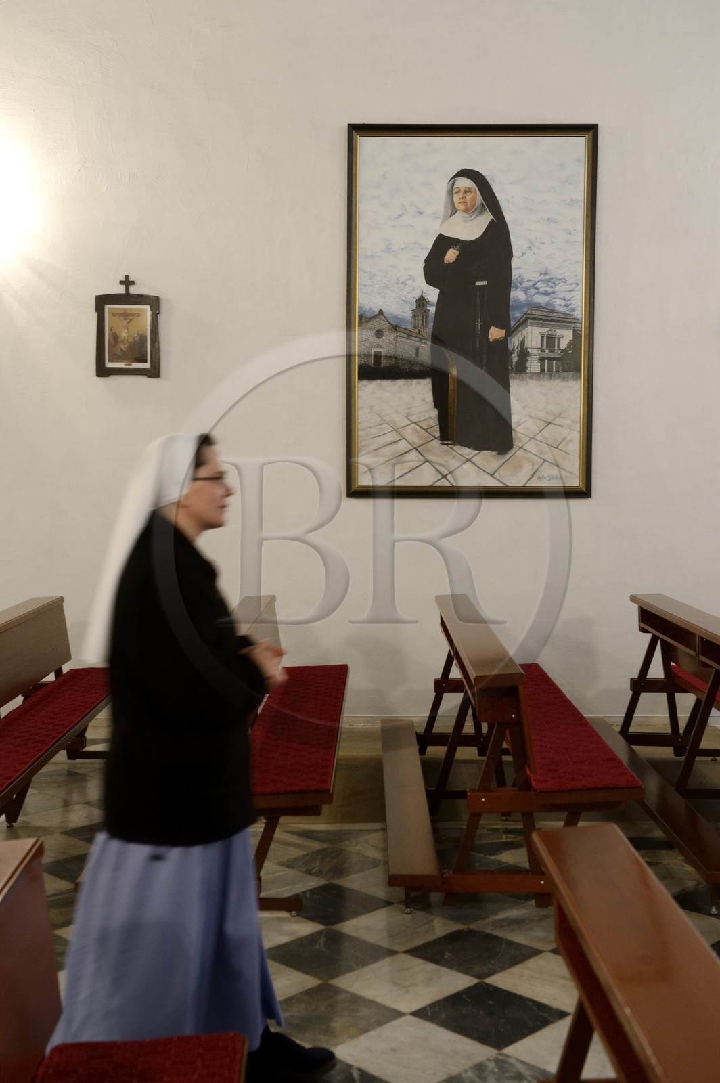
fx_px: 1322
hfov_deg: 30.5
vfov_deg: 44.5
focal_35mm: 44
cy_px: 542
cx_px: 360
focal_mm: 44
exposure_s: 1/30
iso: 1600
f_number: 4.5
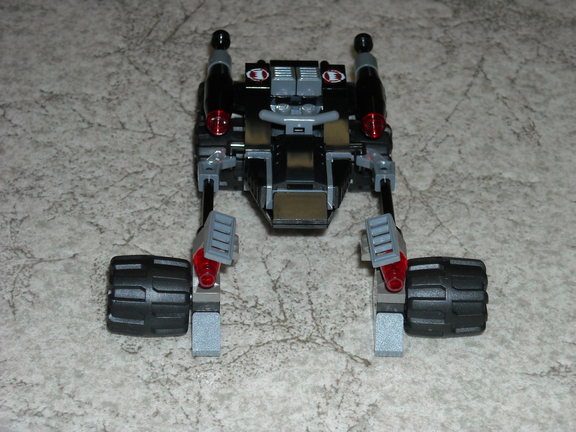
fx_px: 1747
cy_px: 216
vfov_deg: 14.1
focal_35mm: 105
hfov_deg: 18.7
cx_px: 288
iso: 200
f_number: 4.7
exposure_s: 1/125
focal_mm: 17.1
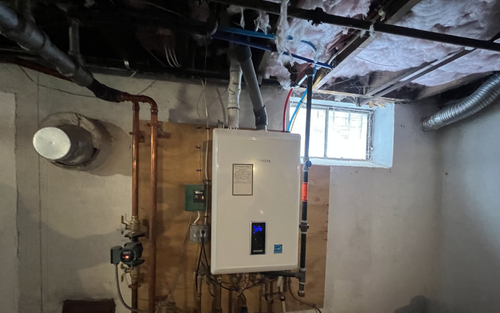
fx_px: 191
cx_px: 252
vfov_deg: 77.9
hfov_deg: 105.3
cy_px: 185
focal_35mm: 14
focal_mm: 1.57
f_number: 1.8
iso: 1000
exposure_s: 1/60
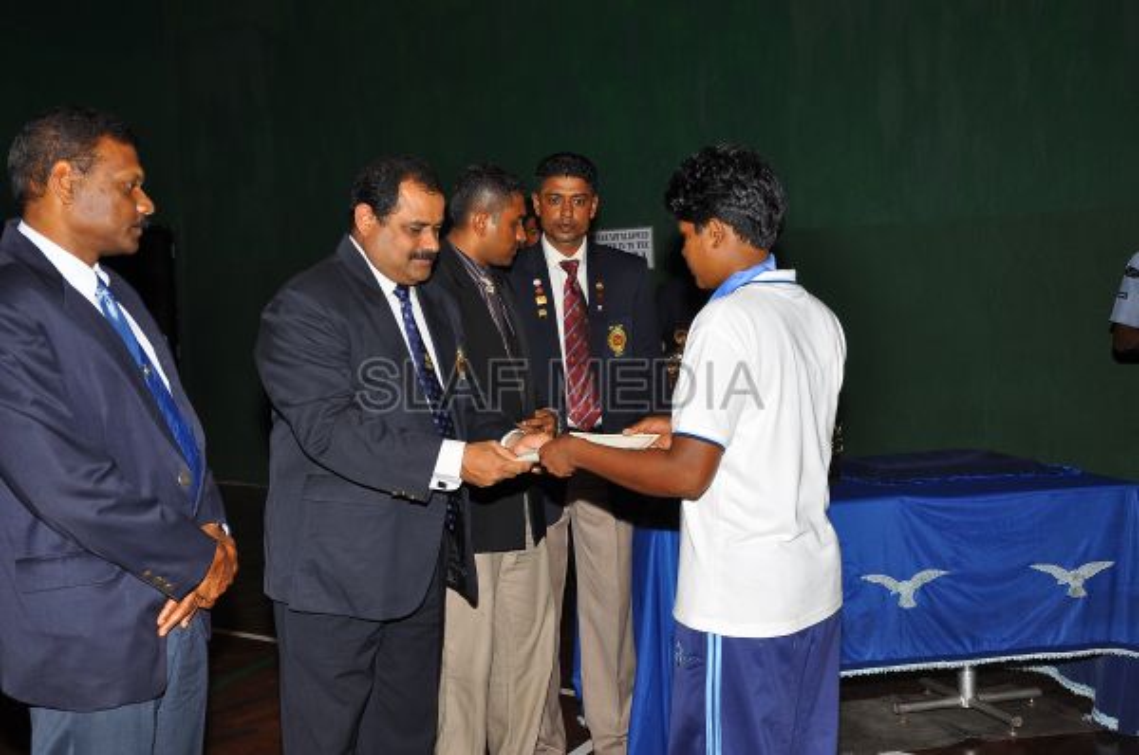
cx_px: 570
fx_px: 1516
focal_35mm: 48
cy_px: 378
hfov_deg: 41.2
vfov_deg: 28.0
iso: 200
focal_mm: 32
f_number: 5.6
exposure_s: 1/60
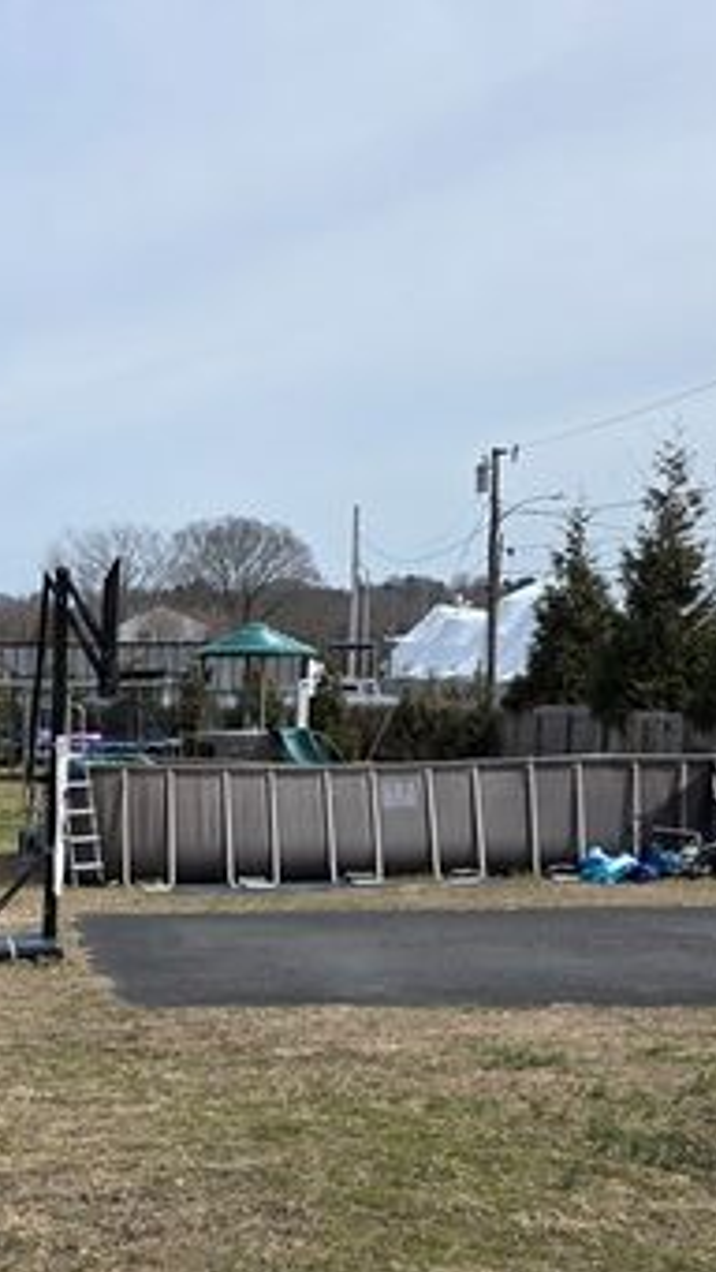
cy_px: 1058
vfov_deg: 40.0
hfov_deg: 23.7
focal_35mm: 49
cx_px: 63
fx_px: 1653
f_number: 1.7
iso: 80
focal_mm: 6.3
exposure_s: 1/7944
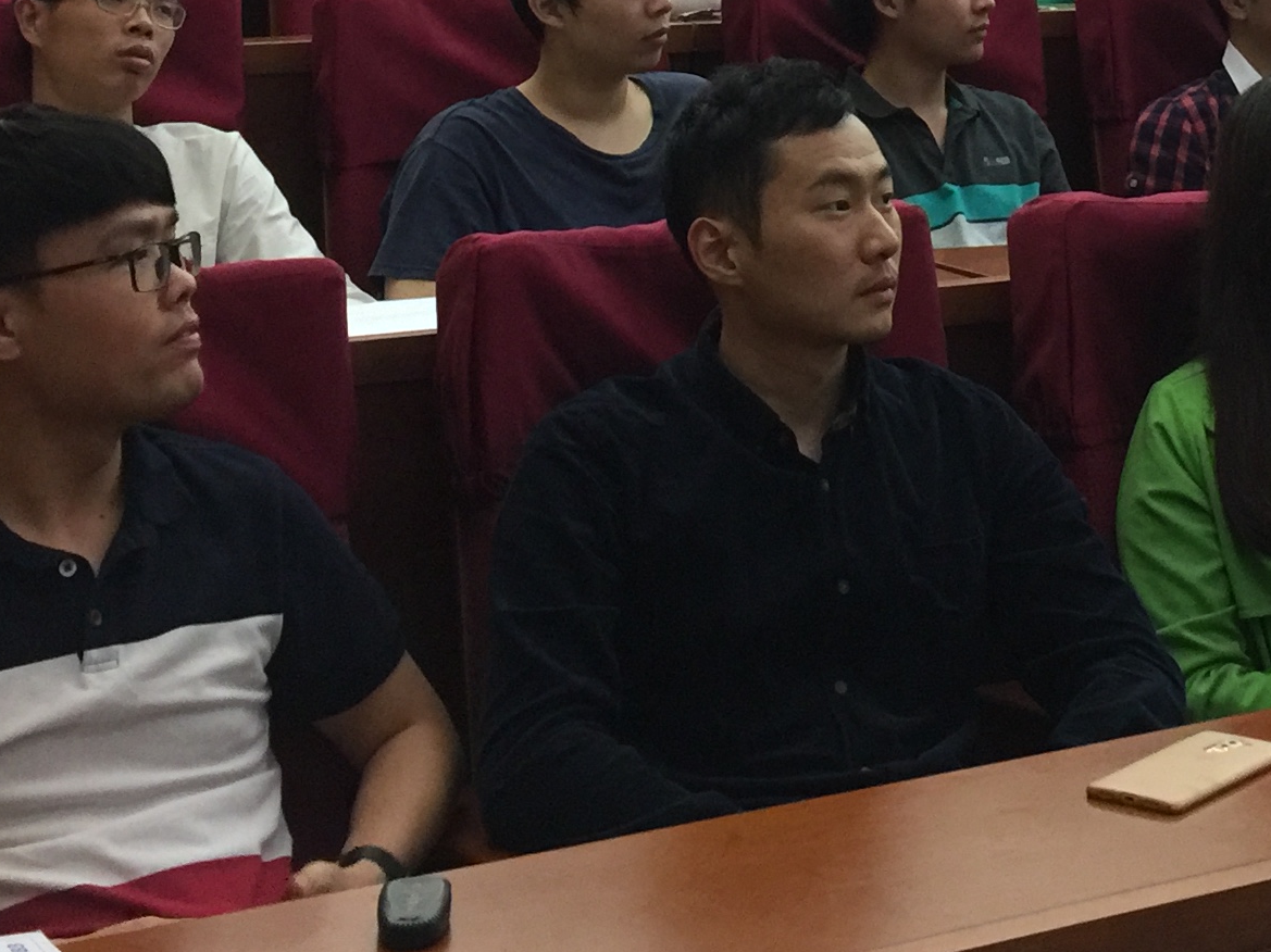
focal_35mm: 81
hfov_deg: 23.6
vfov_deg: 17.0
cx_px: 1101
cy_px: -333
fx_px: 2973
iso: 100
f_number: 2.2
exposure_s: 1/17
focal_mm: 4.15
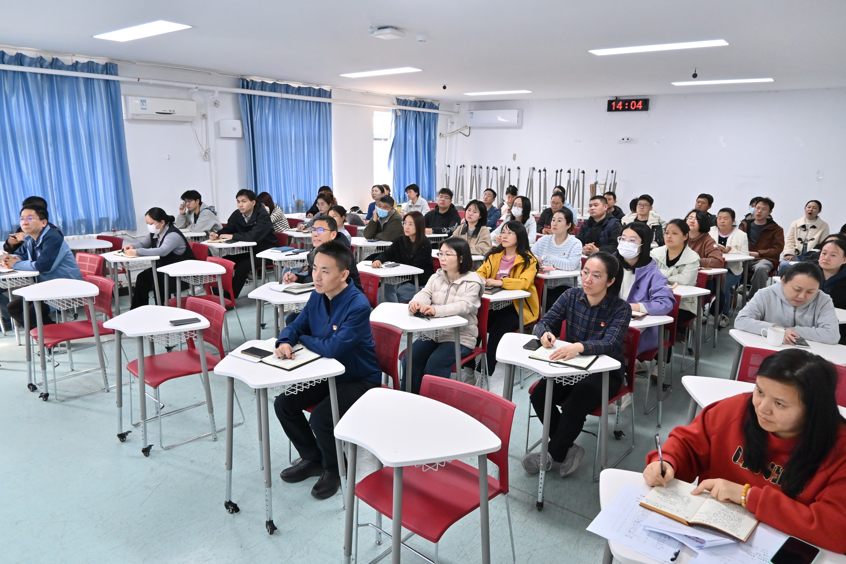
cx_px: 423
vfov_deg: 53.1
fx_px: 564
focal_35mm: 24
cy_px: 282
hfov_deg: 73.7
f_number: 4.5
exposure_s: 1/160
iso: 2000
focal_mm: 16
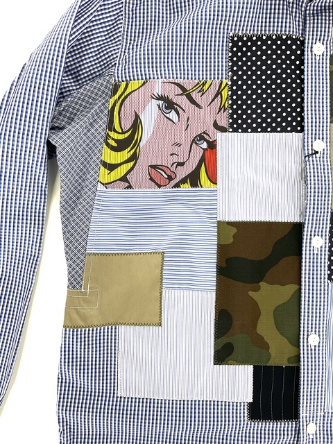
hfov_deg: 48.2
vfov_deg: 61.7
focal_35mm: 29
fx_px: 372
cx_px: 166
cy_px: 222
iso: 32
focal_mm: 3
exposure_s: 1/120
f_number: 1.8
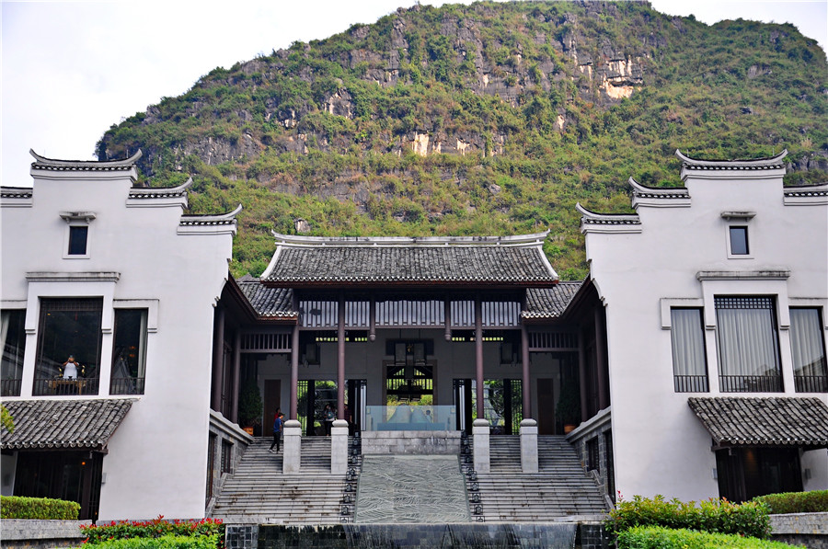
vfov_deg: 31.8
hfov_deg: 46.5
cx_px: 414
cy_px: 274
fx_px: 964
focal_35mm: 42
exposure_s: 1/250
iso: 200
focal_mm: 28
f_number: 4
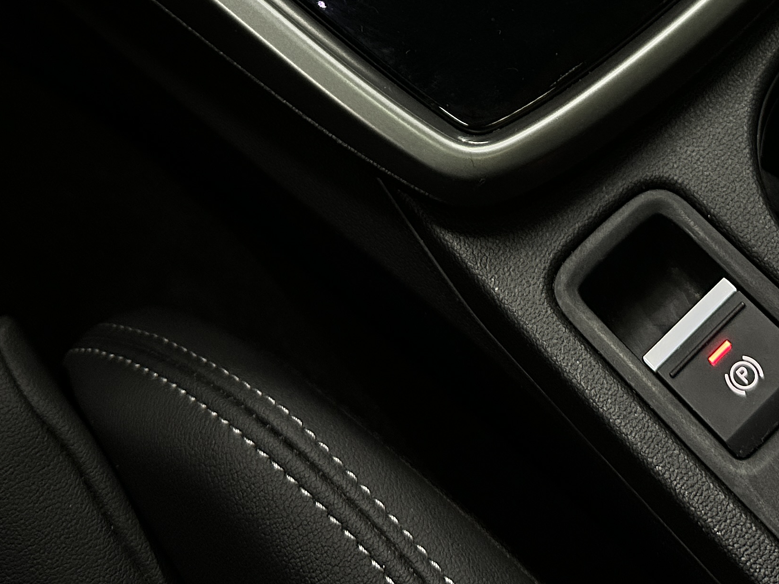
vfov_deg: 22.7
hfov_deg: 32.5
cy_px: -127
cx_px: 508
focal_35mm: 59
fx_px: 1328
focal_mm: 6.86
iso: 320
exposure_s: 1/54
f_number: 1.78
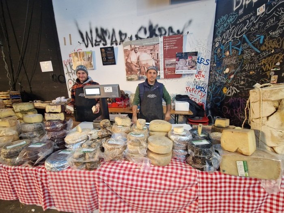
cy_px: 106
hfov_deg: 106.2
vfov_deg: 89.9
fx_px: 107
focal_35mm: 13
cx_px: 142
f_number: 2.2
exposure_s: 1/33
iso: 800
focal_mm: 2.2
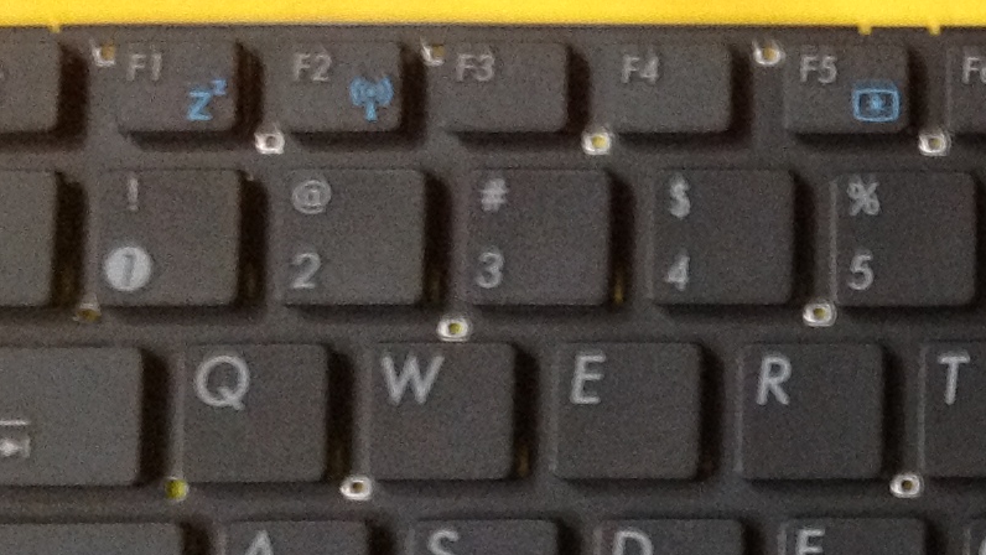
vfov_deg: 9.8
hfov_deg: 16.3
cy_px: 422
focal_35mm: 124
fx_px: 3242
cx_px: 1325
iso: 250
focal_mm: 4.28
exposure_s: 1/15
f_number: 2.4
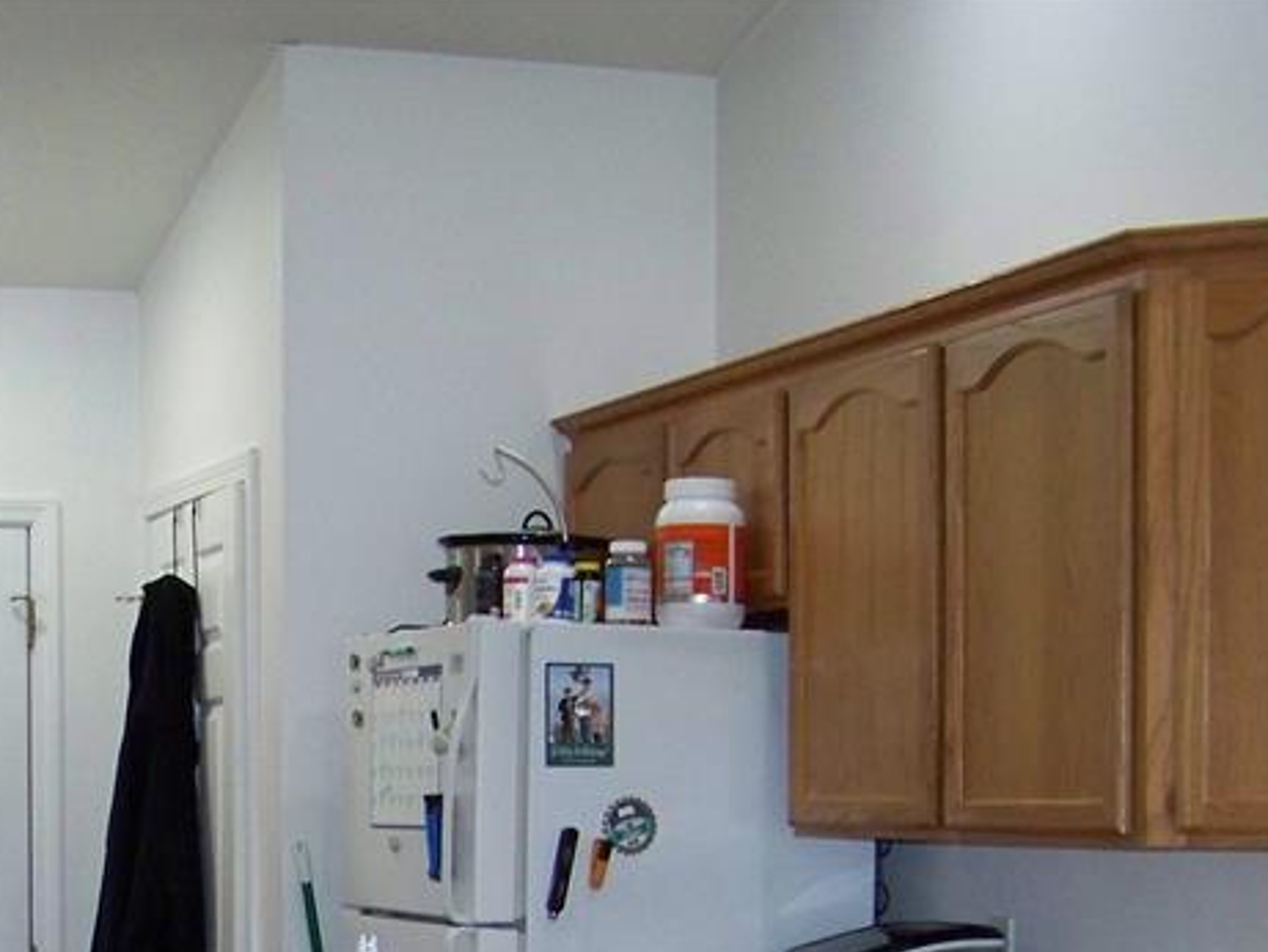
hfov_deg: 23.6
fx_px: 2931
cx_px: 69
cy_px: 1051
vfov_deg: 17.8
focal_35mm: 80
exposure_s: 1/30
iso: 200
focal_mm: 5.85
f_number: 2.8
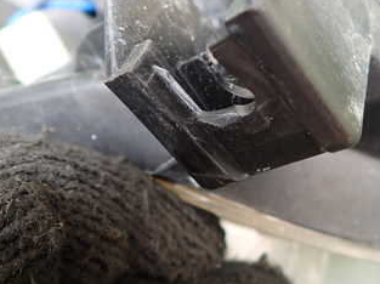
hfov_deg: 39.5
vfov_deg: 29.8
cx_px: 231
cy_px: 75
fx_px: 526
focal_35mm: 48
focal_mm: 4.5
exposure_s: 1/30
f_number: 2
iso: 200
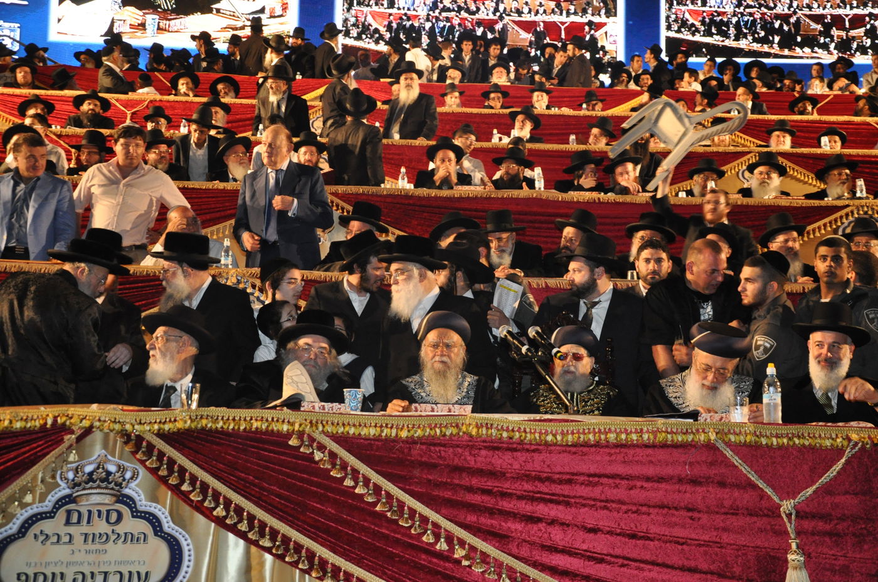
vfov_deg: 28.0
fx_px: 1169
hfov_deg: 41.2
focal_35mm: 48
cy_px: 291
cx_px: 439
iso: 1600
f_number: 5.6
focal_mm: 32
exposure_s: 1/60
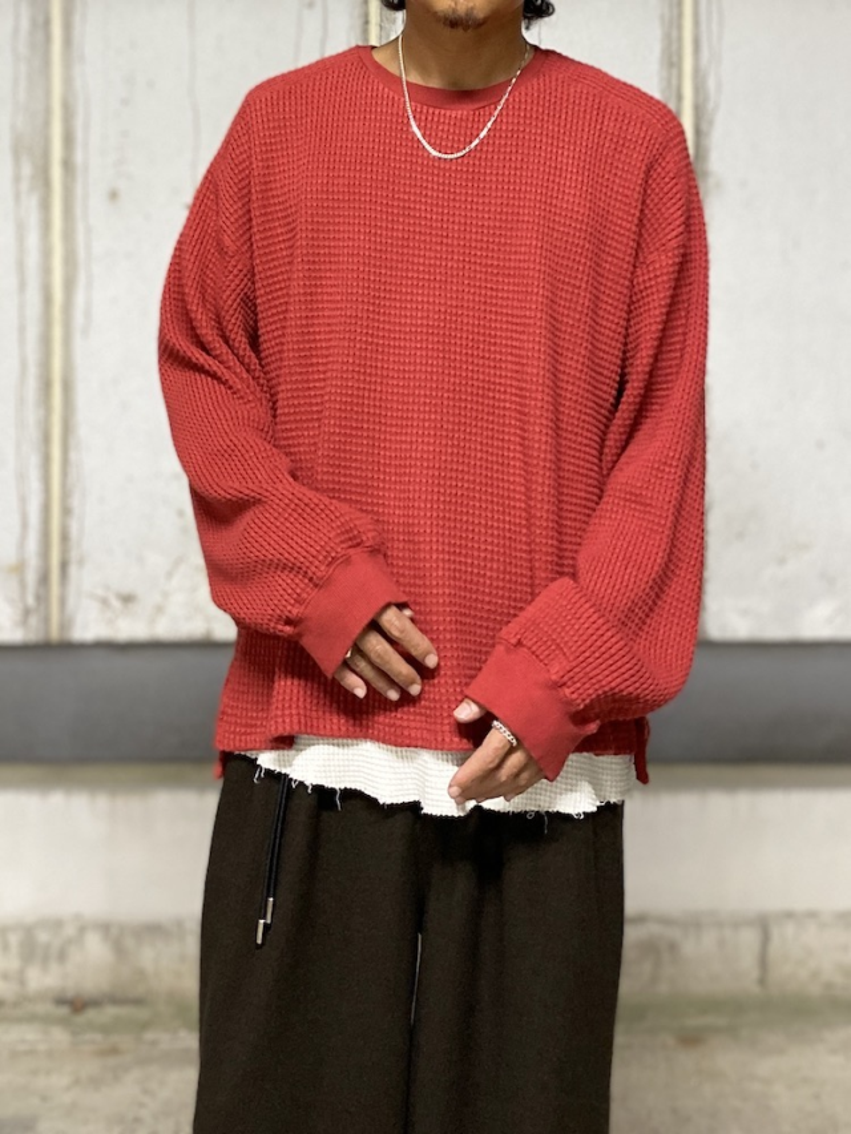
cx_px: 426
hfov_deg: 53.1
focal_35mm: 26
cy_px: 567
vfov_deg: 67.3
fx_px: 852
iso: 500
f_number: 1.8
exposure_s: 1/25
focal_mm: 4.25
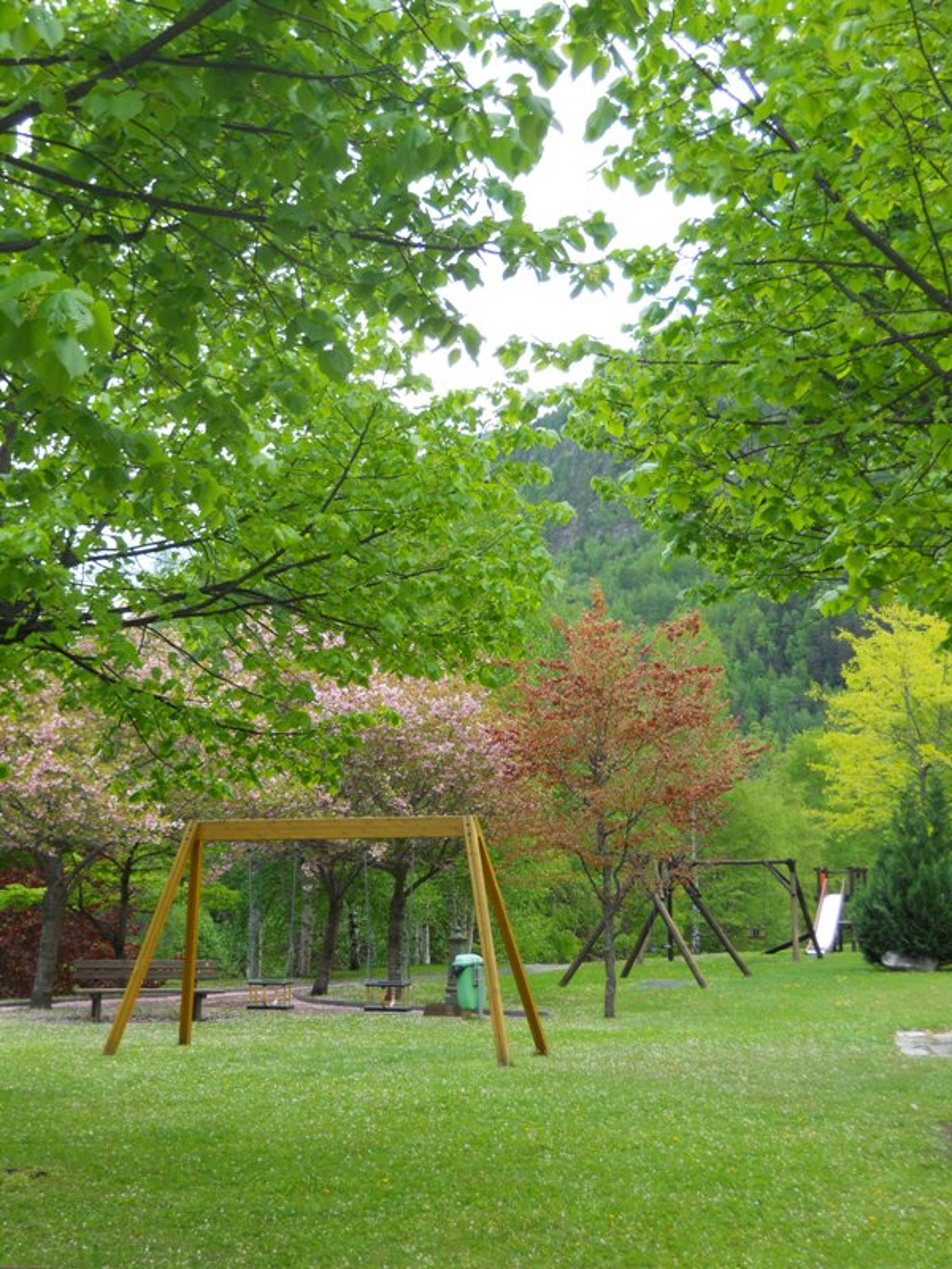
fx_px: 1687
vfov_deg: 41.2
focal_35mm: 46
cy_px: 634
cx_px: 476
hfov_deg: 31.5
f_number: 3.4
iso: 80
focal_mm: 8.3
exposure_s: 1/60
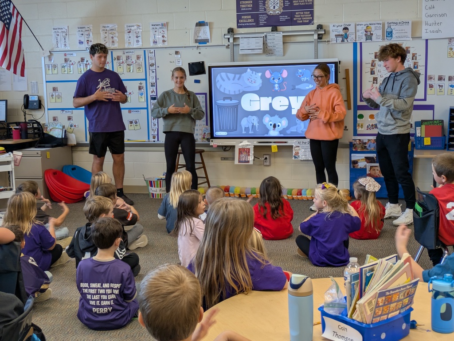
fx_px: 669
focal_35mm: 51
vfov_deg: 28.6
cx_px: 227
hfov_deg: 37.5
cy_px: 170
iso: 96
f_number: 1.89
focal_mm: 5.43
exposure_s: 1/60
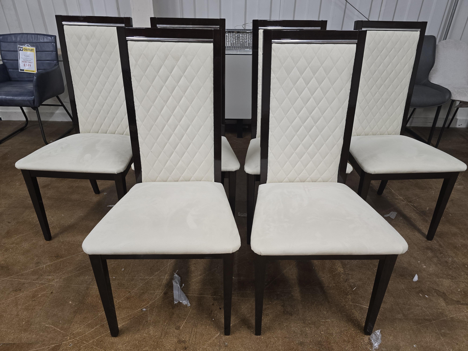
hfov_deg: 73.9
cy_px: 176
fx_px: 311
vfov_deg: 58.9
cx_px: 234
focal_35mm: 23
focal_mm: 6.3
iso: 200
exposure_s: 1/100
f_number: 1.7
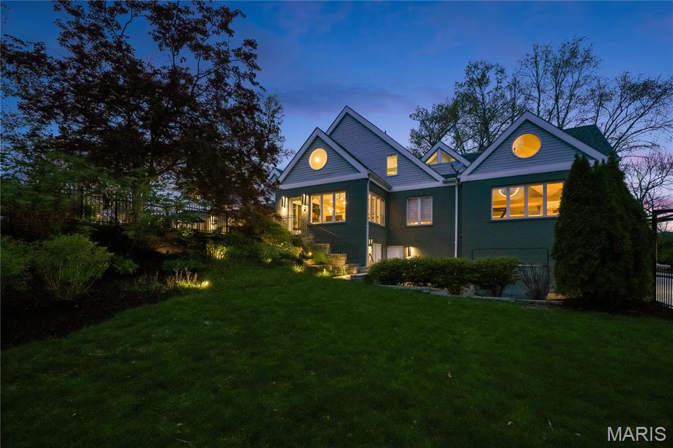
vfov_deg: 81.2
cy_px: 224
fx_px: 262
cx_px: 336
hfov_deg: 104.3
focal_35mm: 14
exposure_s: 1/8
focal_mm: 14
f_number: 8
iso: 400
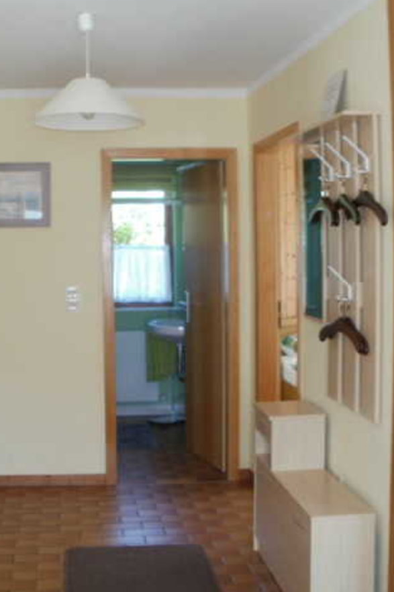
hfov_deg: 26.1
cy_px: 292
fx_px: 838
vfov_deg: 38.9
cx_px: 86
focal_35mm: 51
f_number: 3.5
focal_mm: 6.3
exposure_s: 1/30
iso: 200
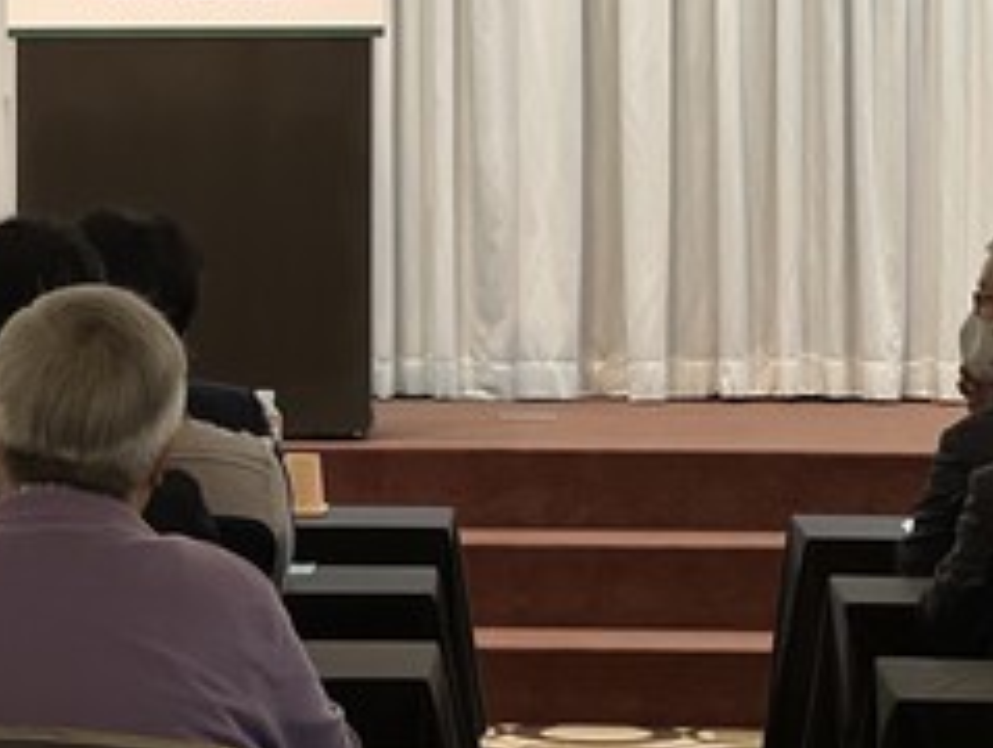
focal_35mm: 193
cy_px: -8
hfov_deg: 10.2
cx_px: 187
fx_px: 5545
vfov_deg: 7.7
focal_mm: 9
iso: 160
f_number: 2.8
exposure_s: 1/40
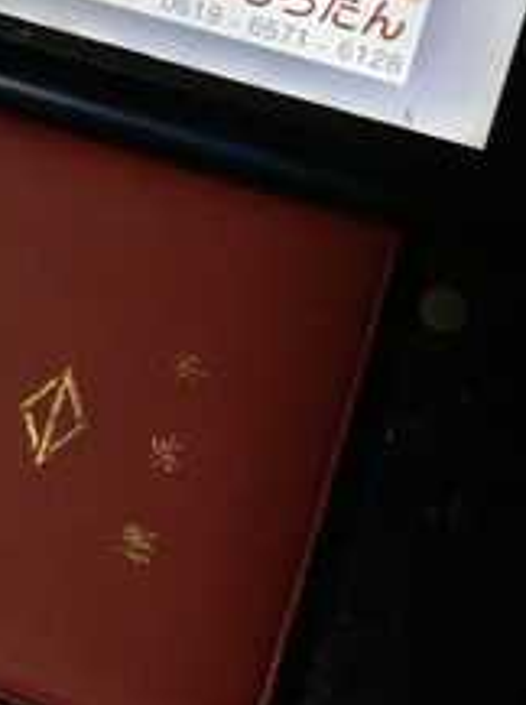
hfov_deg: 22.8
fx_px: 1280
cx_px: 88
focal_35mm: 63
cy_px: 78
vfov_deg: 29.6
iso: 320
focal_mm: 3.3
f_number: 2.4
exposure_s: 1/15
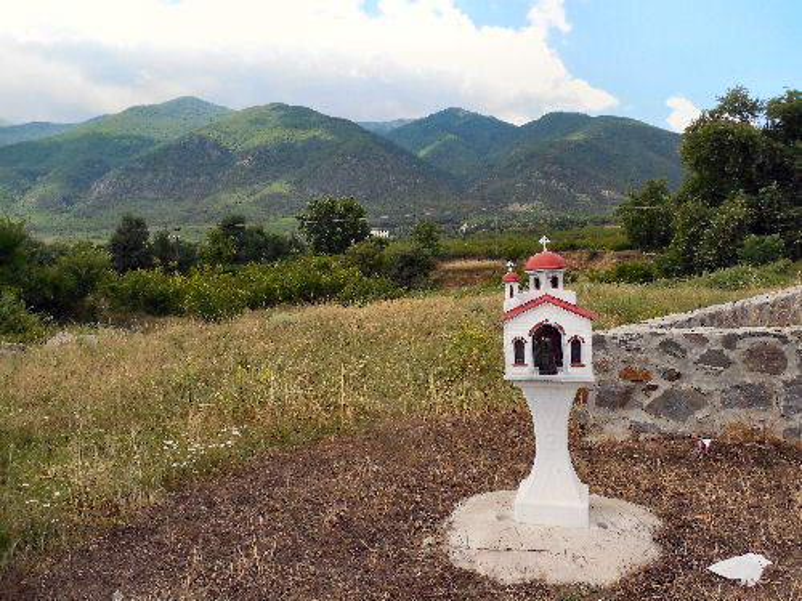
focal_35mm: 25
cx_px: 401
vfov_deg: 54.9
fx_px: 579
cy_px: 300
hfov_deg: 69.4
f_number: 3.3
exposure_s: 1/640
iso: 125
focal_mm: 4.5
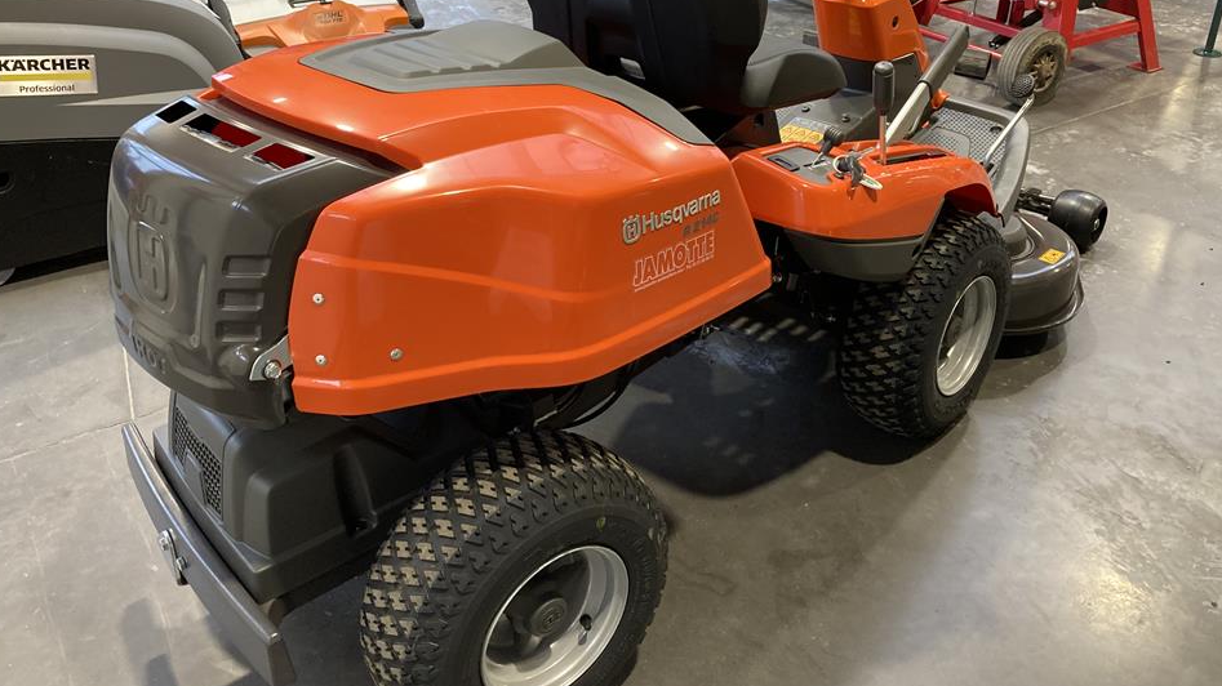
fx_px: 1069
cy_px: 251
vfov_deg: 35.4
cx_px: 645
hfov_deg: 59.5
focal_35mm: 33
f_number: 1.8
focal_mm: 3.99
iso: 200
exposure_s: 1/50
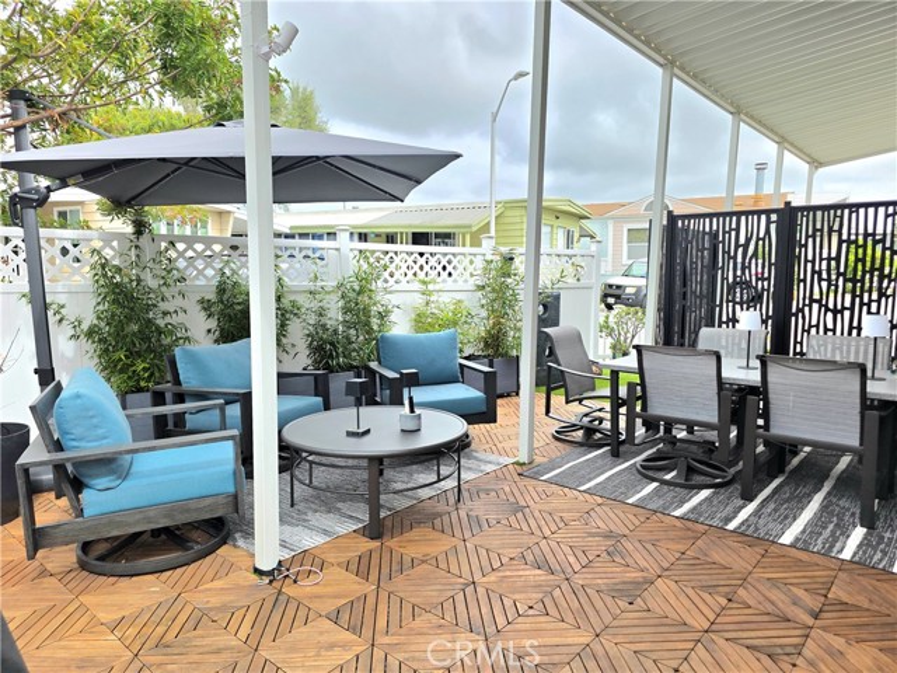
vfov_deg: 58.9
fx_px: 596
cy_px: 336
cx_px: 448
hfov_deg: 73.9
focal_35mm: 23
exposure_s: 1/3333
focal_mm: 6.3
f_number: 1.7
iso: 80
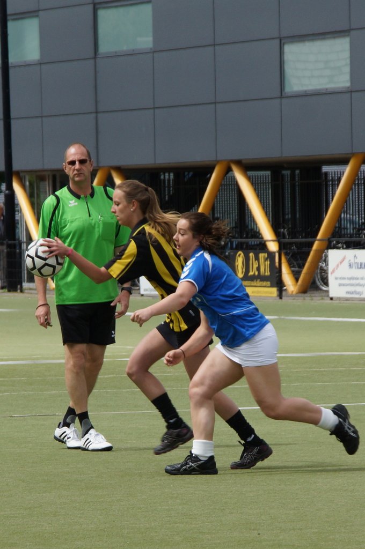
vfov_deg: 11.4
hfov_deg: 7.6
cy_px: 274
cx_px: 182
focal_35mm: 180
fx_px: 2745
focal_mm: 120
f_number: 10
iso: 200
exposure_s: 1/500
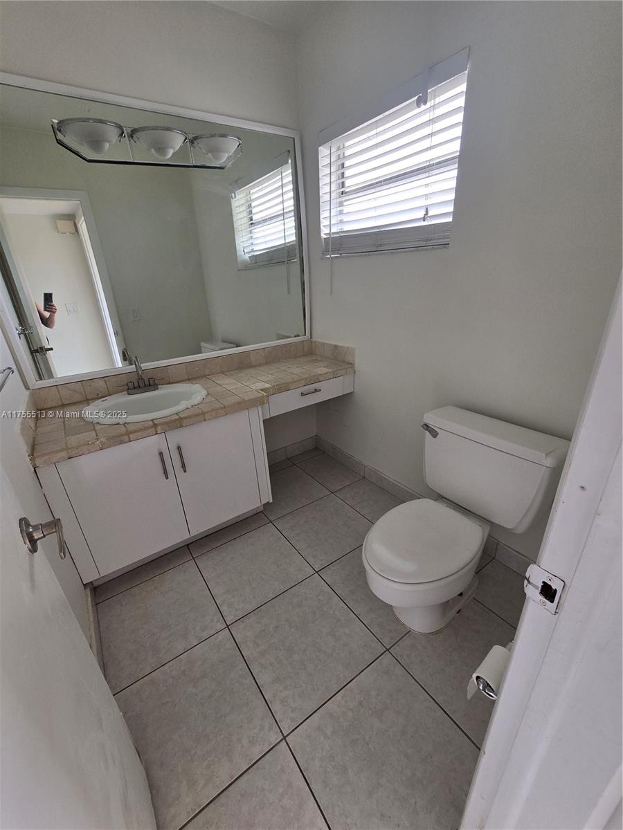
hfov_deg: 89.9
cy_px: 415
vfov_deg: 106.2
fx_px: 312
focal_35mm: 13
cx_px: 312
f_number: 2.2
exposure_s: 1/120
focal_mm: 2.2
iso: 64
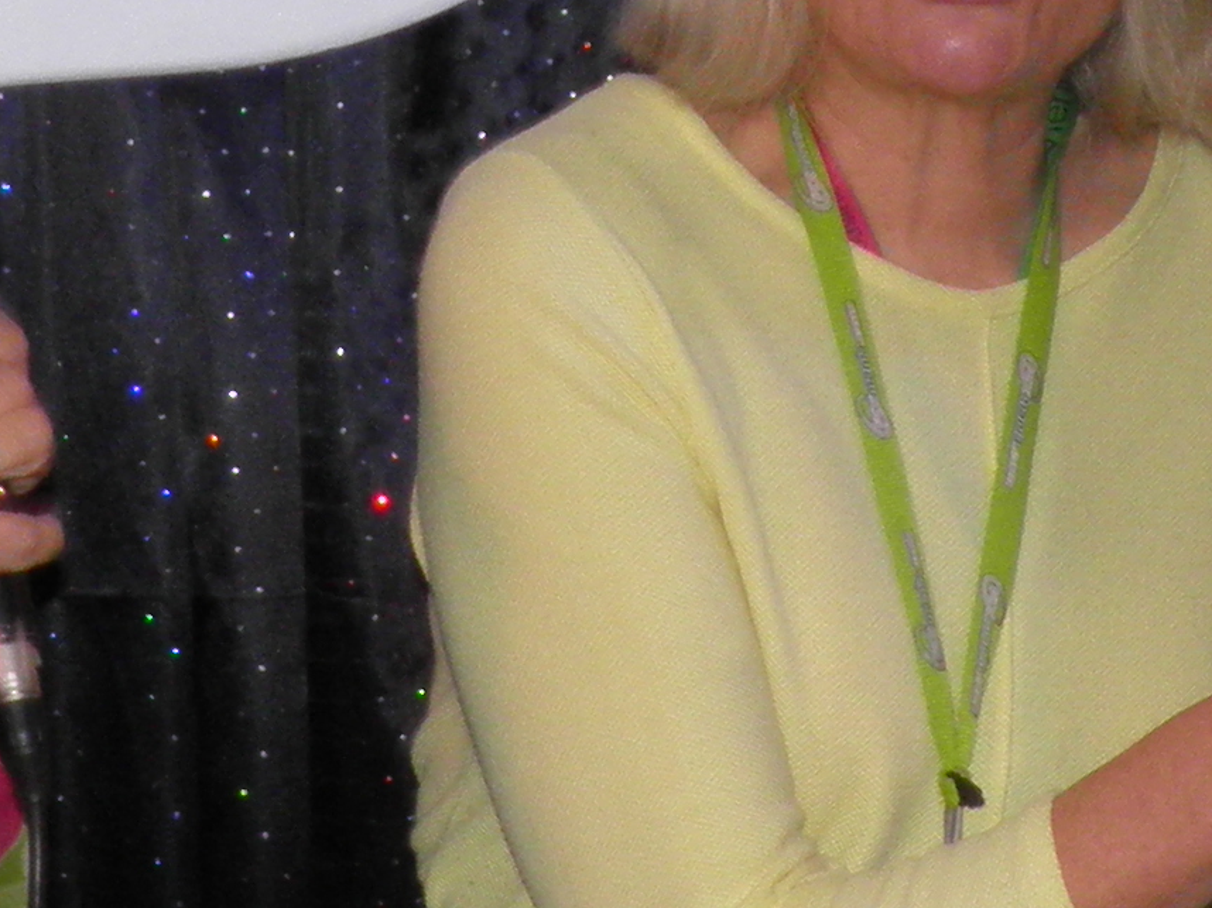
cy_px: -52
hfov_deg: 14.1
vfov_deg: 10.5
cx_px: 564
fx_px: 4900
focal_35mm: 140
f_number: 2.8
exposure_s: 1/30
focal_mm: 4.9
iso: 100
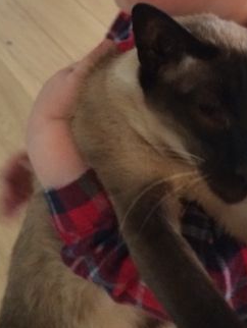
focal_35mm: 72
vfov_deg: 26.4
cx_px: 170
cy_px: 54
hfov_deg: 20.4
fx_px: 684
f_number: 2.2
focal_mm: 4.15
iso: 320
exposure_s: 1/17
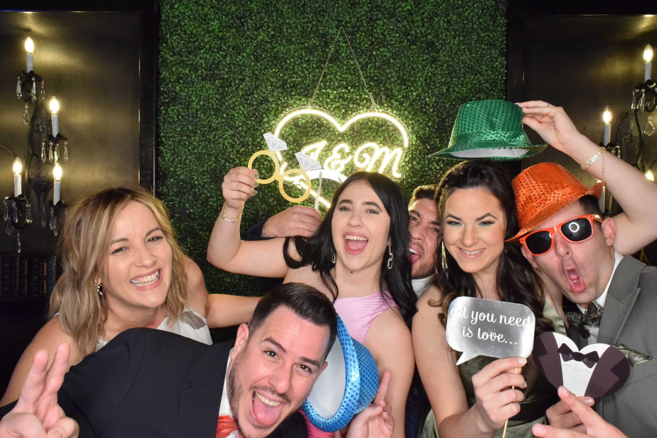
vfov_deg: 47.9
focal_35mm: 27
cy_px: 219
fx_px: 493
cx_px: 328
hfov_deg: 67.4
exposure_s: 1/60
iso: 2500
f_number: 10
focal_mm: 18
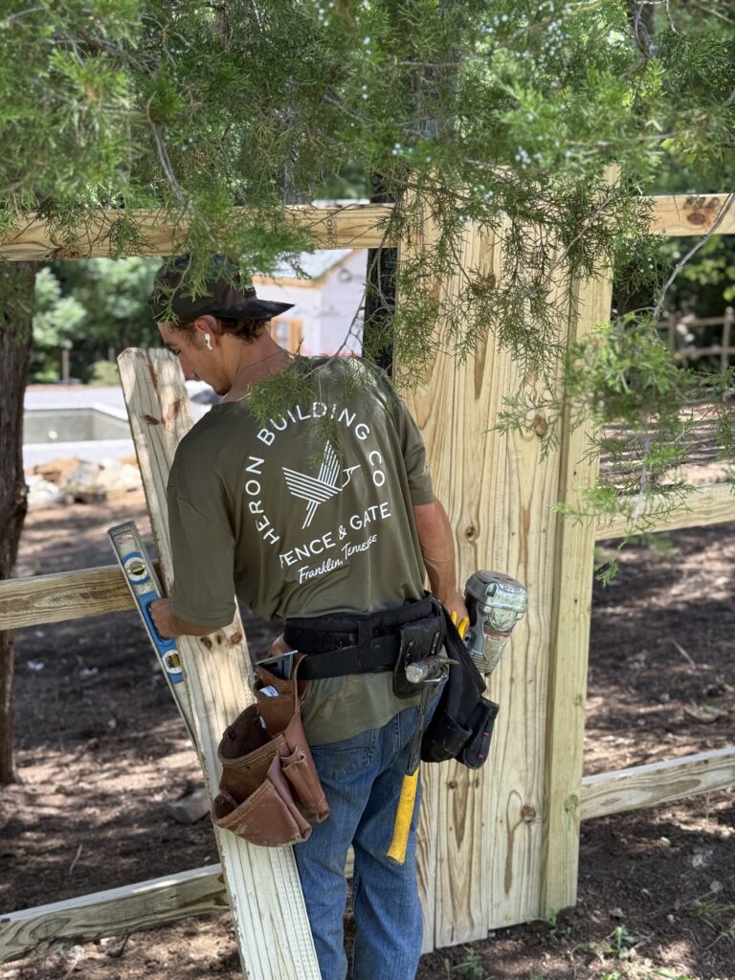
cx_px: 368
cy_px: 490
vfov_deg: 39.7
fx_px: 1359
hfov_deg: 30.3
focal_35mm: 48
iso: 80
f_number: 1.78
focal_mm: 6.76
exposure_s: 1/636
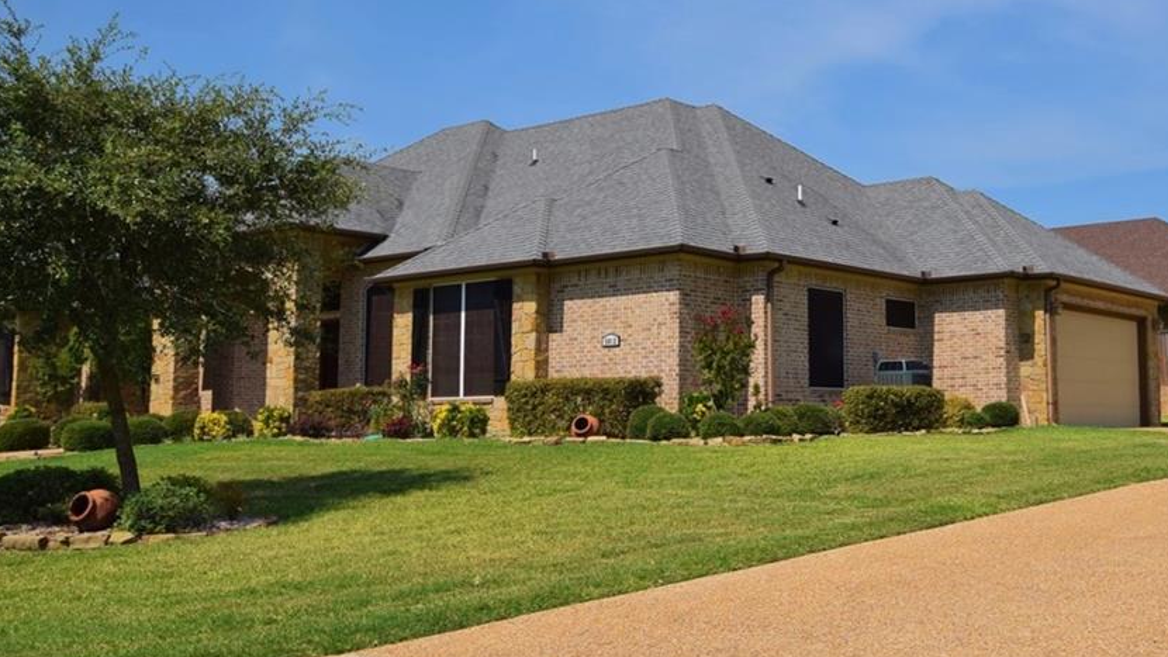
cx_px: 602
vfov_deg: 37.8
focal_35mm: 31
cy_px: 340
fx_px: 960
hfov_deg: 62.6
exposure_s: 1/400
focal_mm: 16
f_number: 10
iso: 200
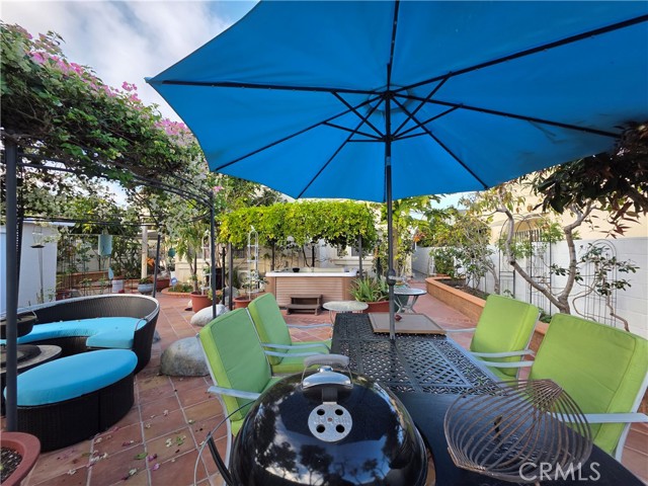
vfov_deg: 89.9
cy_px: 243
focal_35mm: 13
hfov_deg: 106.2
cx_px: 324
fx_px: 243
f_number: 1.9
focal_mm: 2.2
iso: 40
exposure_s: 1/302
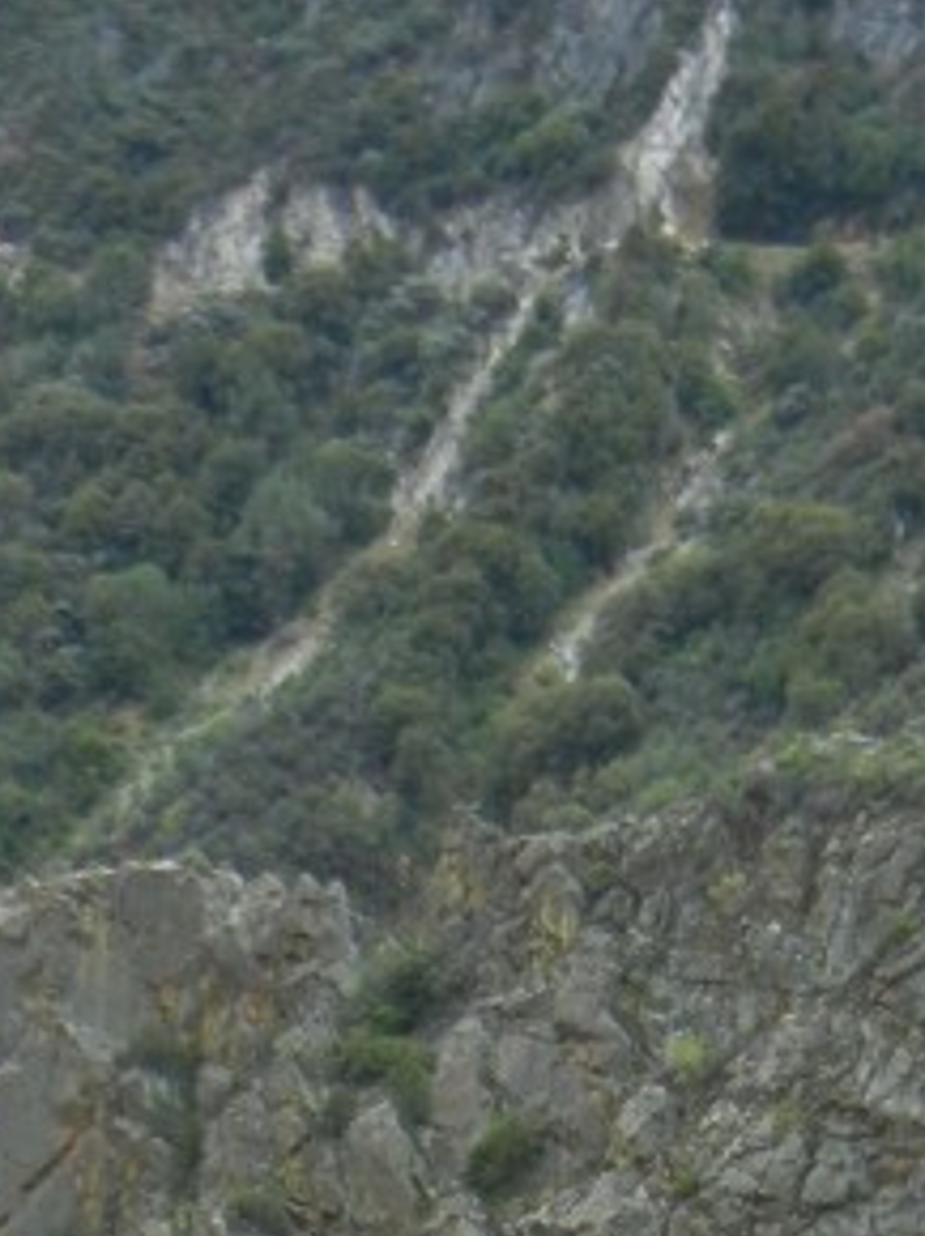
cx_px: 213
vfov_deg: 16.1
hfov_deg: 13.9
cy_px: 2114
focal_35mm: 106
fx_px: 3782
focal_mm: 5.4
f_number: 3.5
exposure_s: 1/579
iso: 160
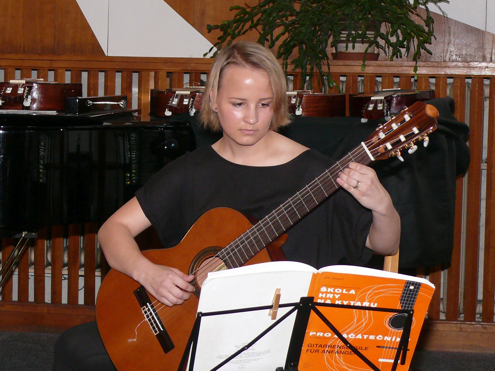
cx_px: 248
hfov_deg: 17.6
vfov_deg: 13.2
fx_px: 1602
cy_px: 186
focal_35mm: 112
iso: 200
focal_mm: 14.1
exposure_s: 1/125
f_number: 3.2
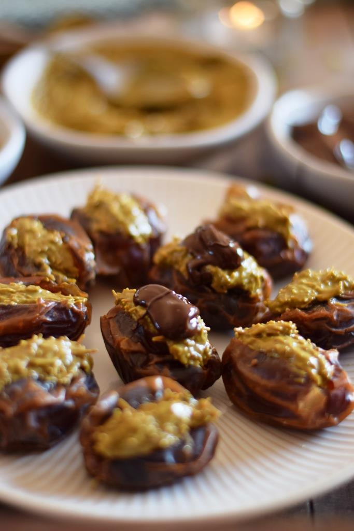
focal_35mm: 75
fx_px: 1106
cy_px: 266
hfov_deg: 18.2
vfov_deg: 27.0
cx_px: 177
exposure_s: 1/250
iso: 200
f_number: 1.8
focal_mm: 50
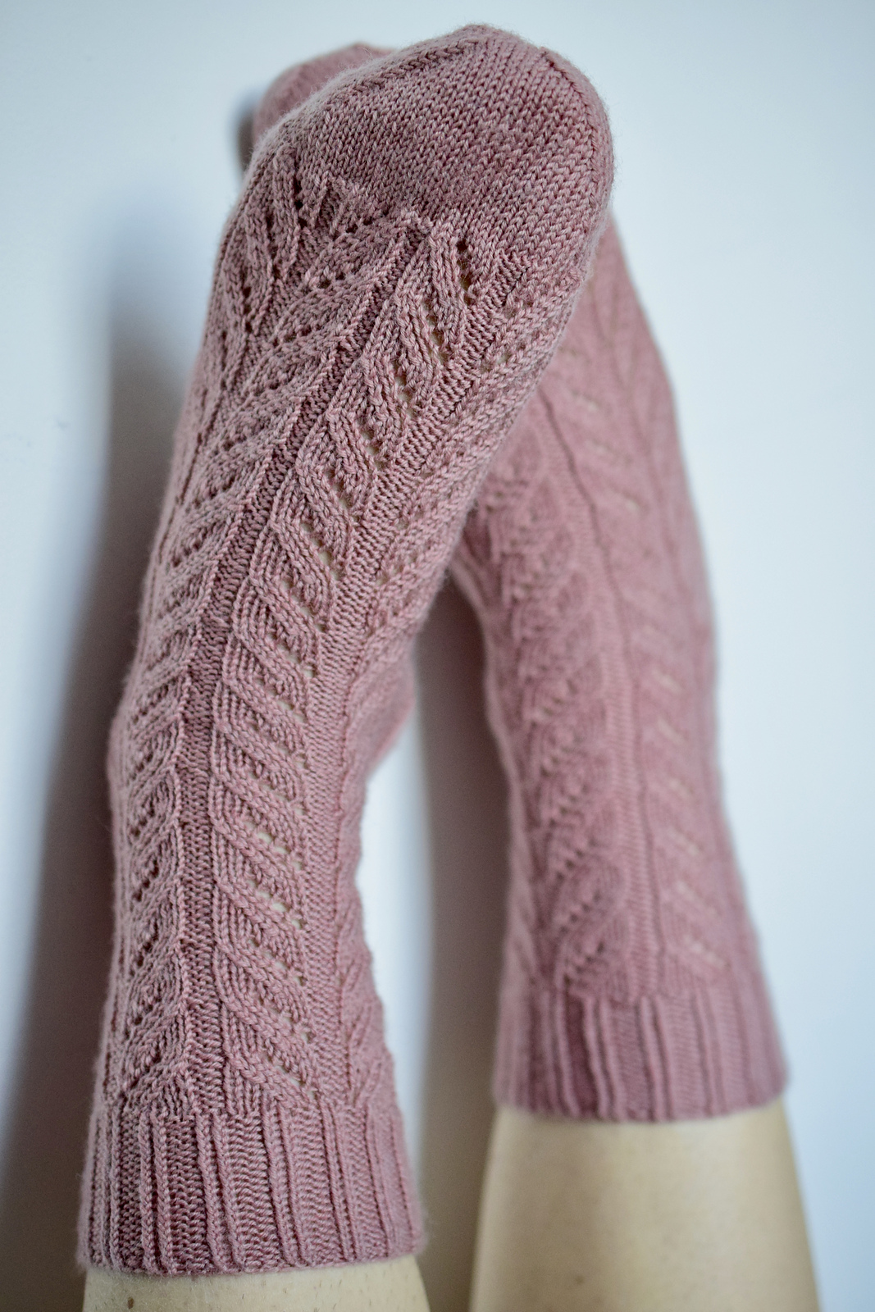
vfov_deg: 33.4
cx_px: 438
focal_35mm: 60
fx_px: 2187
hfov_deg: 22.6
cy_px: 656
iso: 1600
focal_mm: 40
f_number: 2.8
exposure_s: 1/160
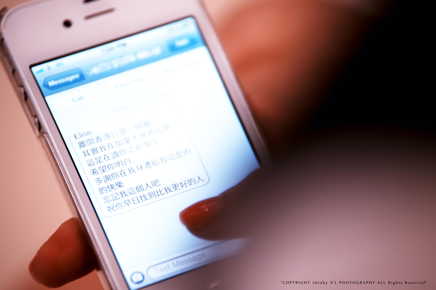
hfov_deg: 10.3
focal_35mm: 200
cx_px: 218
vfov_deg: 6.9
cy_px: 145
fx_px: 2421
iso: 800
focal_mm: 200
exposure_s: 1/100
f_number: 2.8
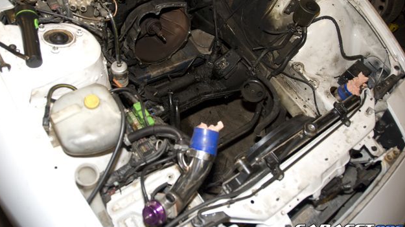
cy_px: 96
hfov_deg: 66.1
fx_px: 311
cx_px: 198
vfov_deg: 40.0
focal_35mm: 29
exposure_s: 1/40
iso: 400
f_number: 3.5
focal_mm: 18
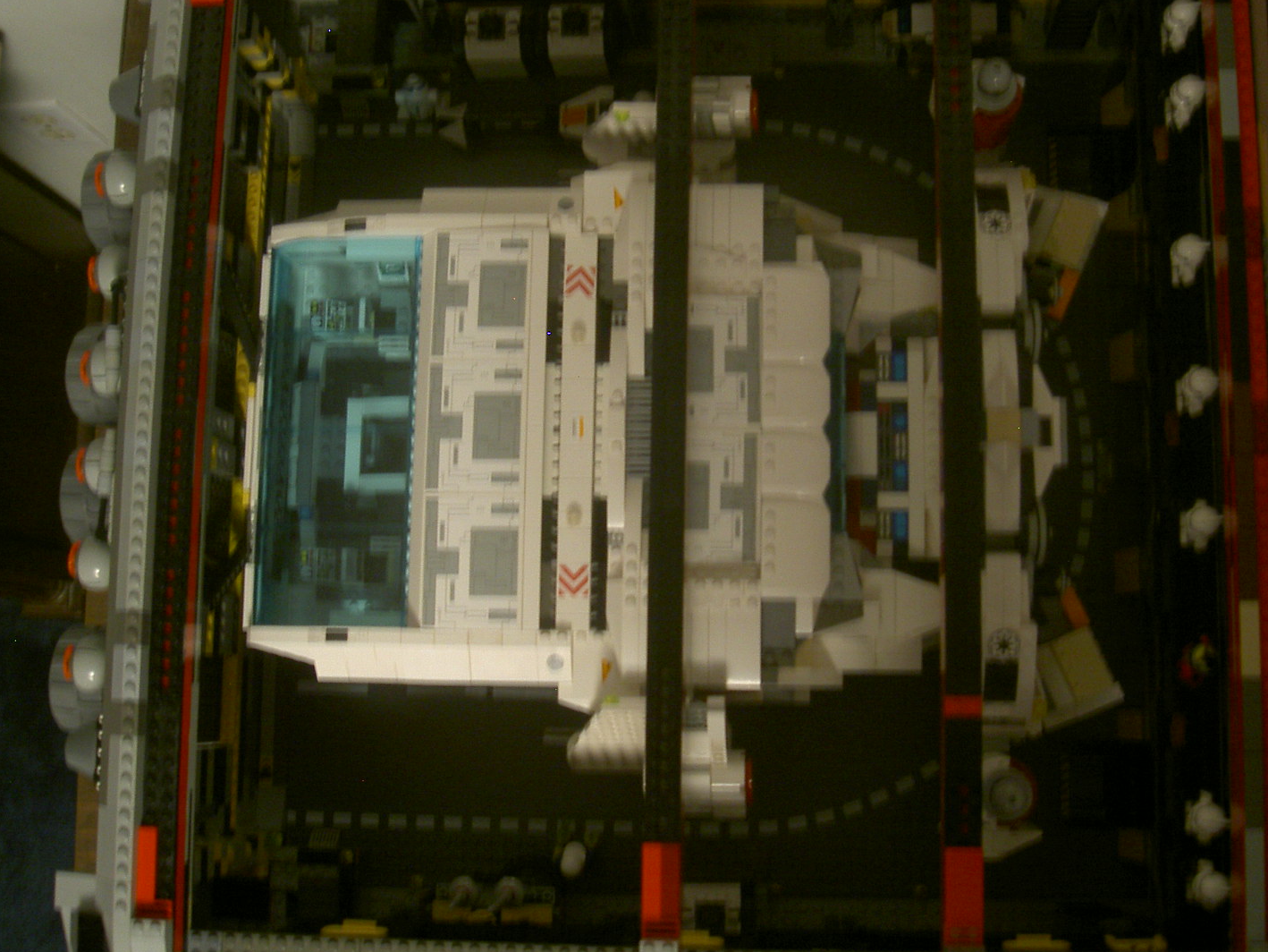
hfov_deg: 42.9
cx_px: 667
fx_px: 1612
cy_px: 440
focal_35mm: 44
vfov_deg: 32.9
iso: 100
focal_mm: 8
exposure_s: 1/8
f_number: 2.8
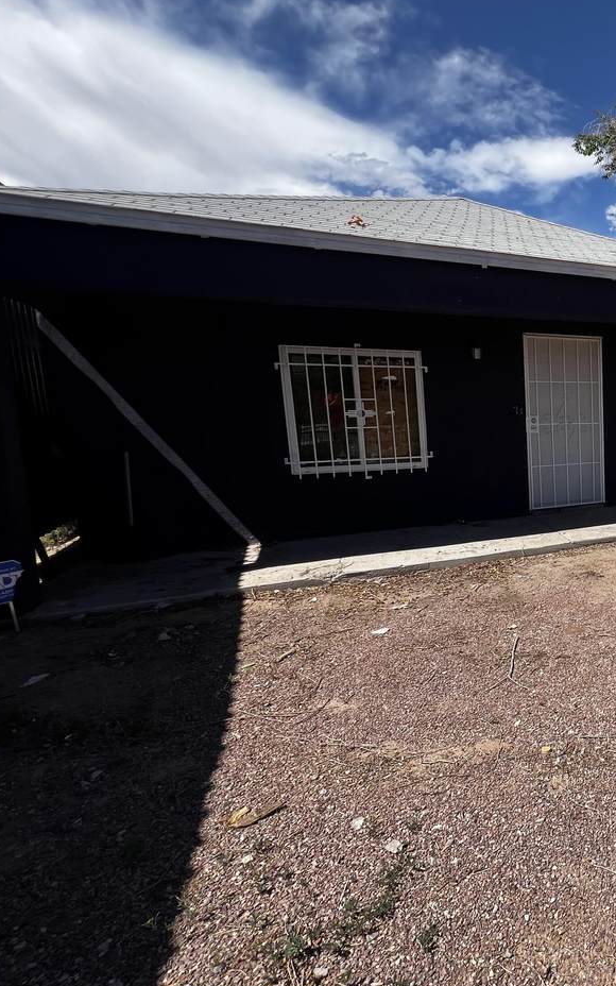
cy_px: 483
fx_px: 510
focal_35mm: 19
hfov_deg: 46.8
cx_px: 668
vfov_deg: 88.0
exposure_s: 1/1393
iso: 32
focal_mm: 1.57
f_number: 1.8
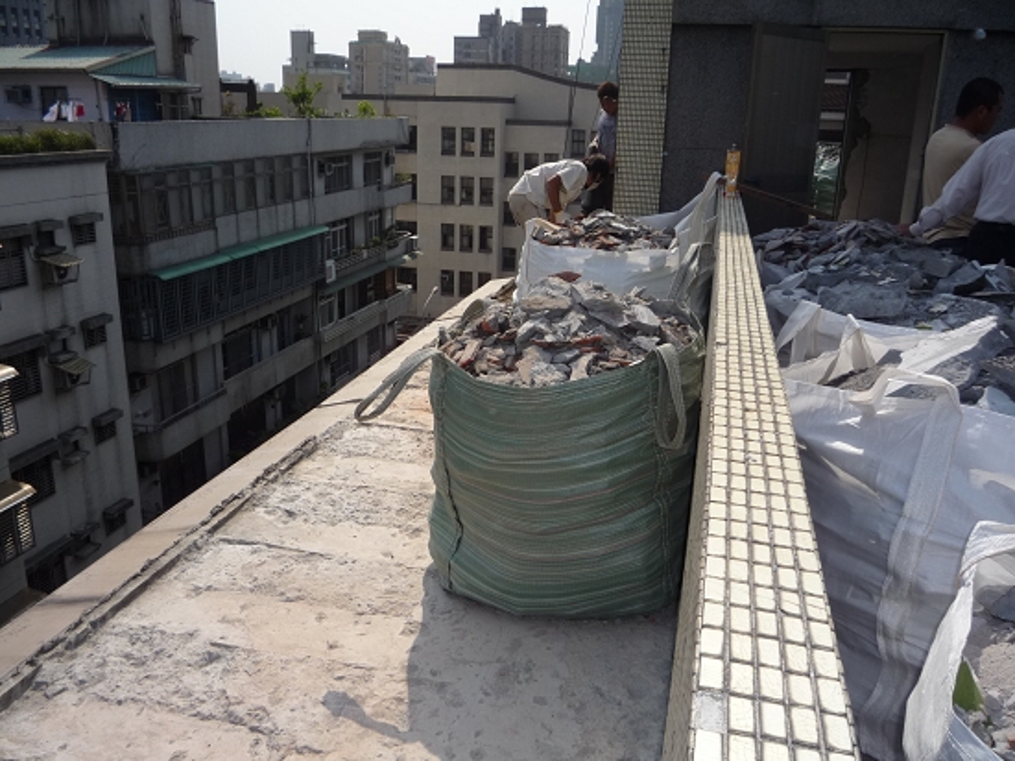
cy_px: 380
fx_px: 879
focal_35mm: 30
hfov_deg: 60.0
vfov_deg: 46.8
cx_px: 508
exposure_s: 1/500
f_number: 5
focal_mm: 5.2
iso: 100
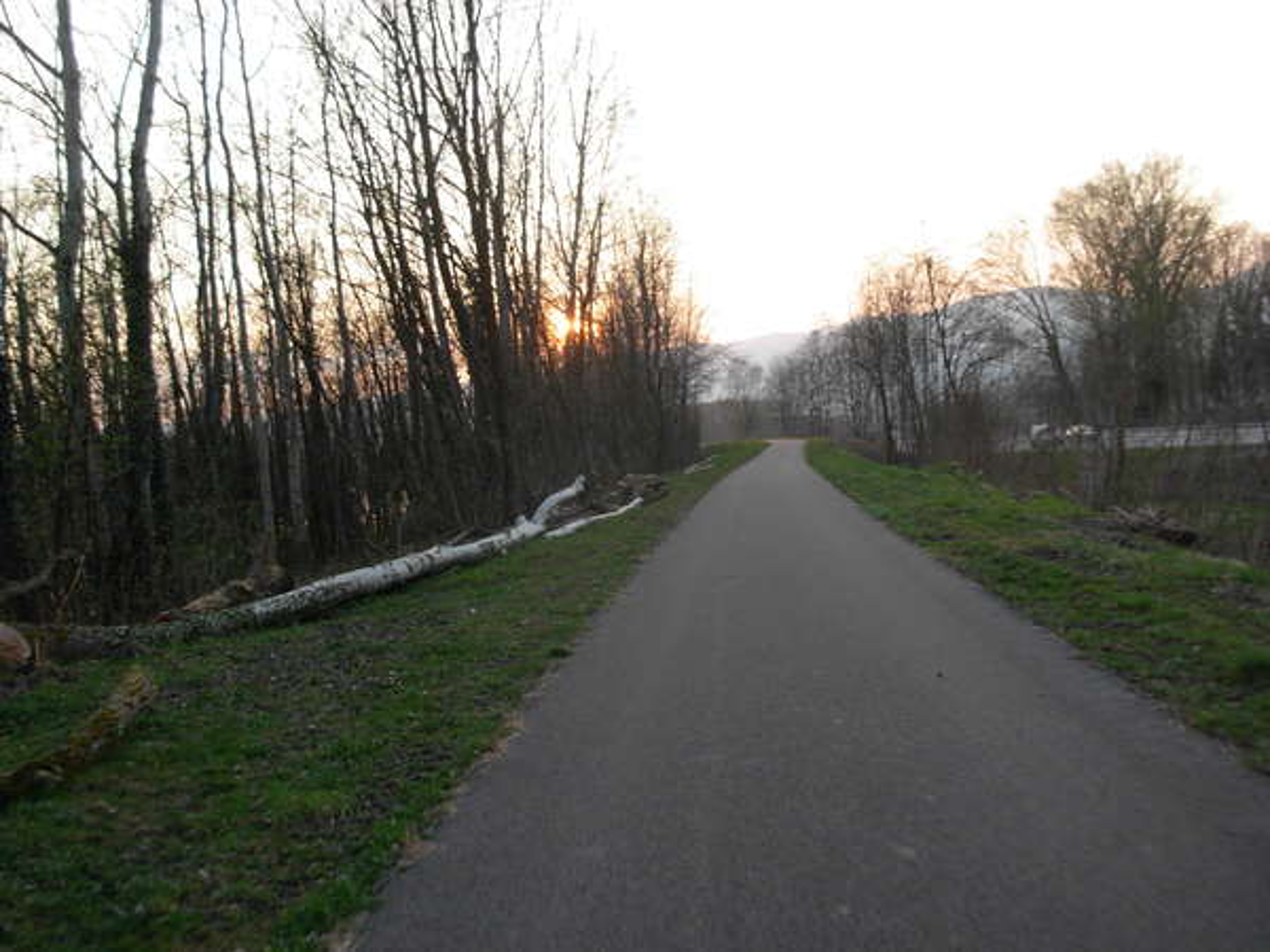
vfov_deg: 37.7
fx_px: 1394
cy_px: 476
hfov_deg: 49.0
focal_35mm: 38
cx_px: 635
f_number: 2.9
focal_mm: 6.3
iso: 79
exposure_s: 1/157
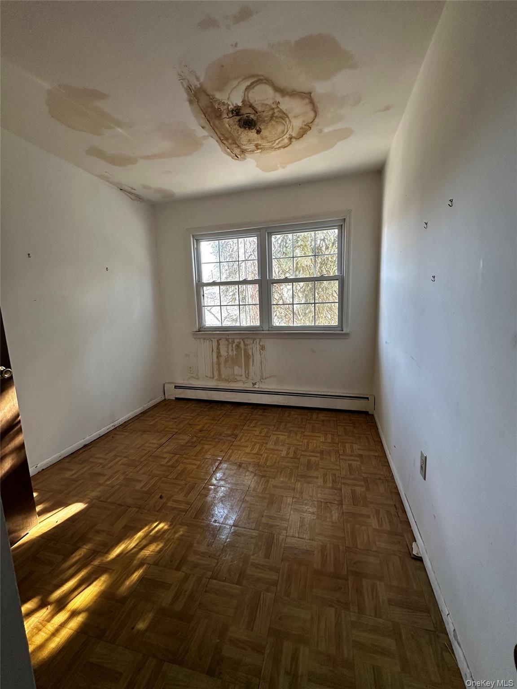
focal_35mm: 14
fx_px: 279
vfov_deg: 102.1
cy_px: 344
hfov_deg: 85.7
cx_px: 258
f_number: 2.2
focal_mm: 2.22
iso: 160
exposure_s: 1/99
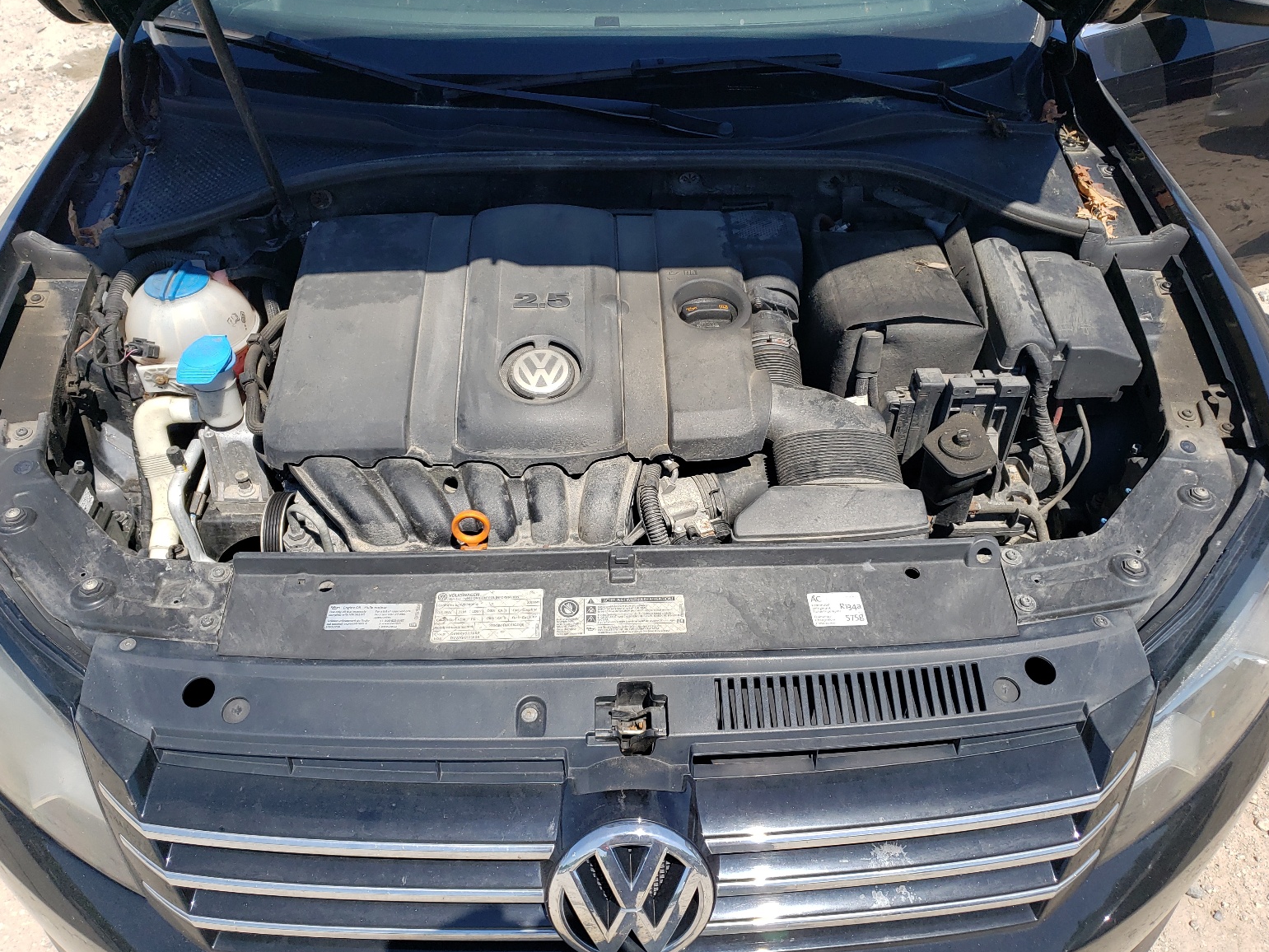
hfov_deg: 65.3
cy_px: 469
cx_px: 632
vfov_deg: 51.4
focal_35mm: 27
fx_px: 990
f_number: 1.5
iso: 50
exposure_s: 1/2000
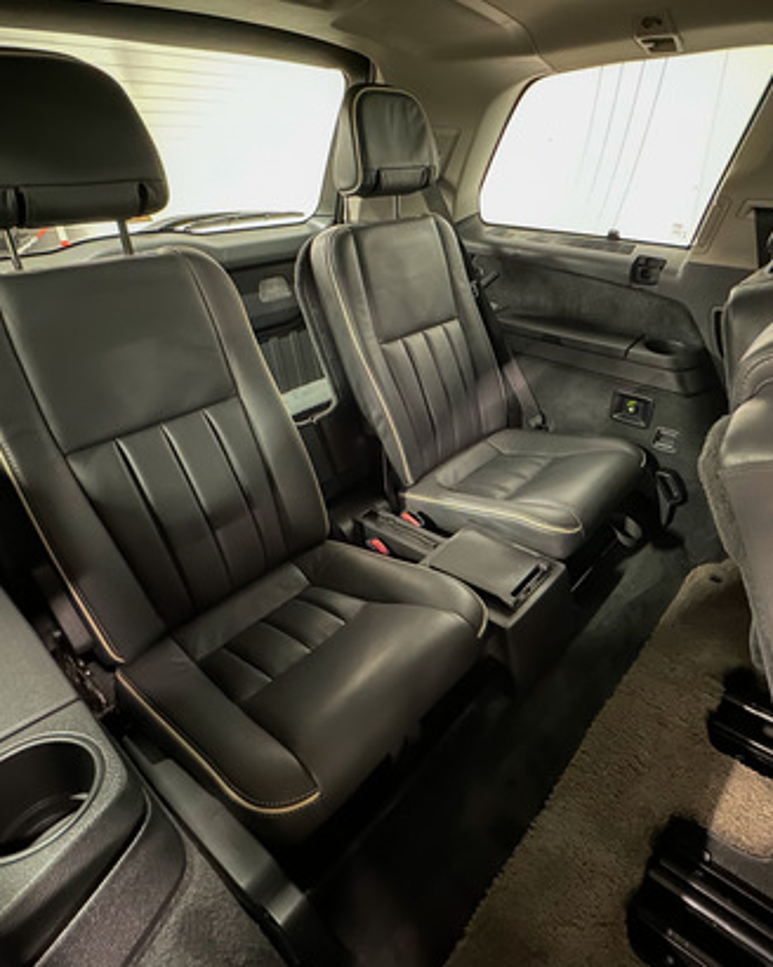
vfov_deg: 80.3
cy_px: 465
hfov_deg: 67.8
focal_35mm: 20
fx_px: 572
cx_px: 441
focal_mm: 2.22
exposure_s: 1/8
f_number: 2.2
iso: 2000
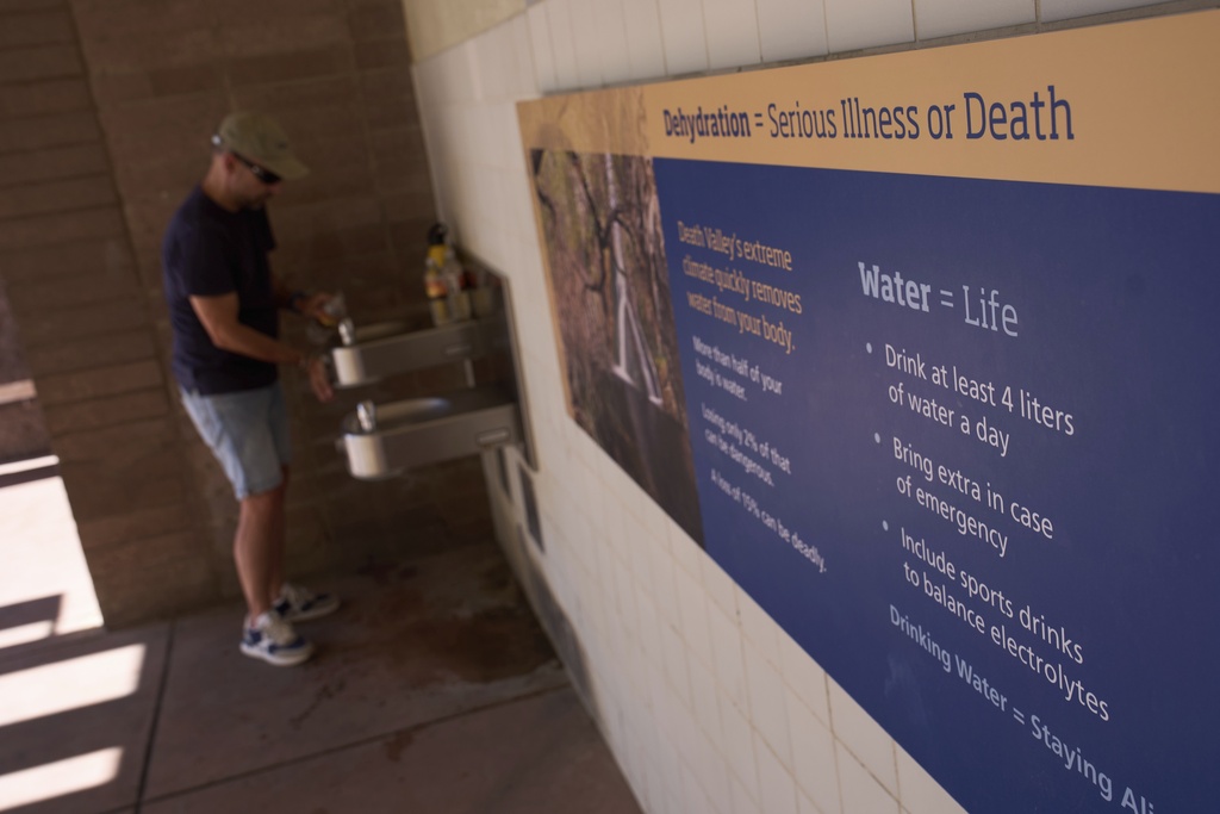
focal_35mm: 34
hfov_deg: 55.8
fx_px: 1152
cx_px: 610
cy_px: 407
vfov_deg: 38.9
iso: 250
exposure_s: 1/320
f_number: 5.6
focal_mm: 34
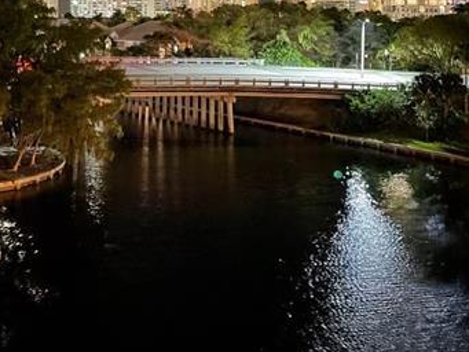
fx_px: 827
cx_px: 164
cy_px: 0
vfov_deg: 23.1
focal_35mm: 61
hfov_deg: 31.5
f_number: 1.6
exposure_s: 1/5
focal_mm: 5.1
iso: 1250
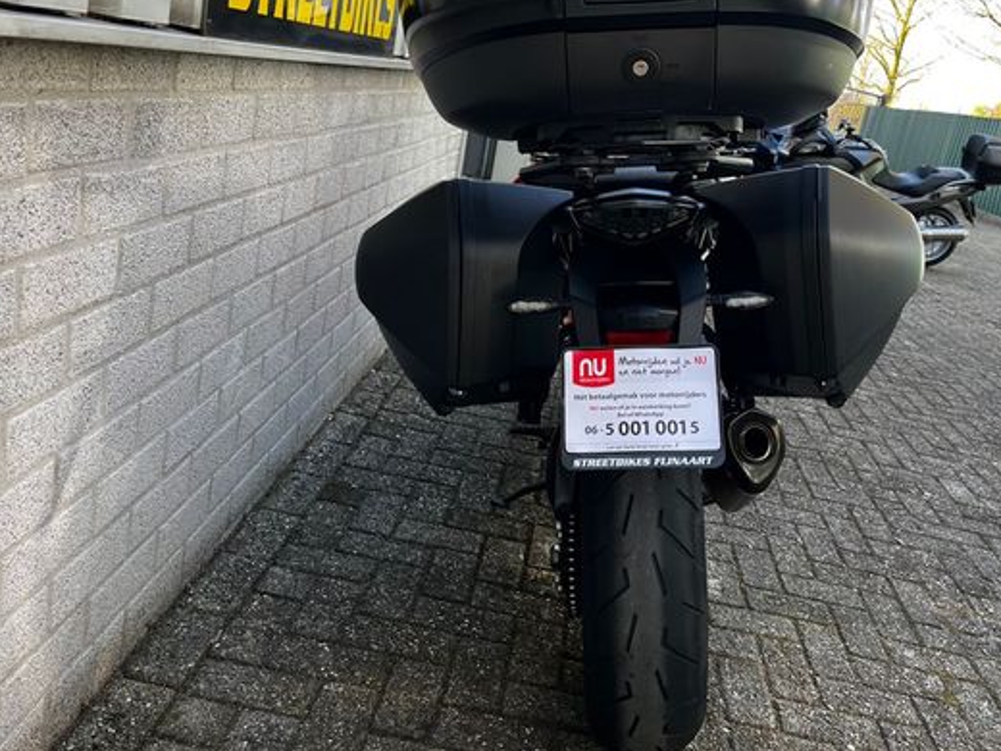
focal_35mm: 32
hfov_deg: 56.5
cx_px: 583
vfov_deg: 43.9
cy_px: 295
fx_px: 925
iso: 40
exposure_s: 1/122
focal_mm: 5.1
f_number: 1.6
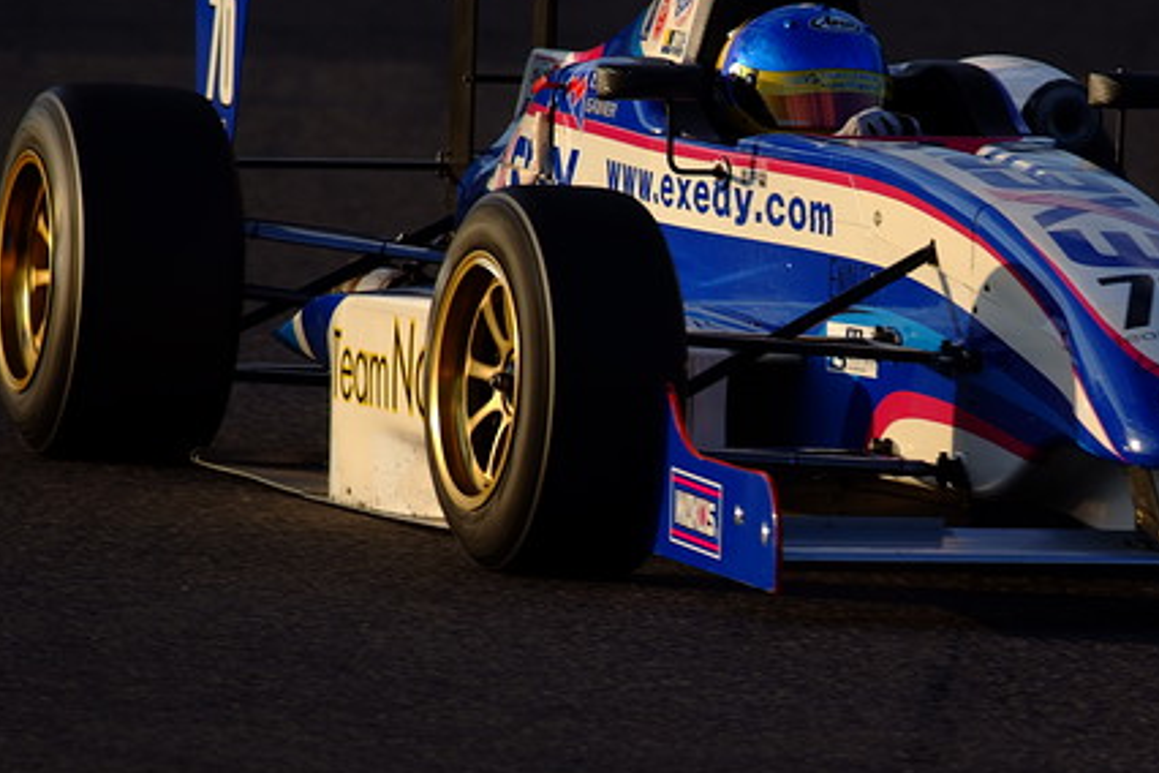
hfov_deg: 2.7
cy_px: 242
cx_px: 958
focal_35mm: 760
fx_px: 24466
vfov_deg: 1.8
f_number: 5.6
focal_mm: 300
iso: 100
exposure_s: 1/500
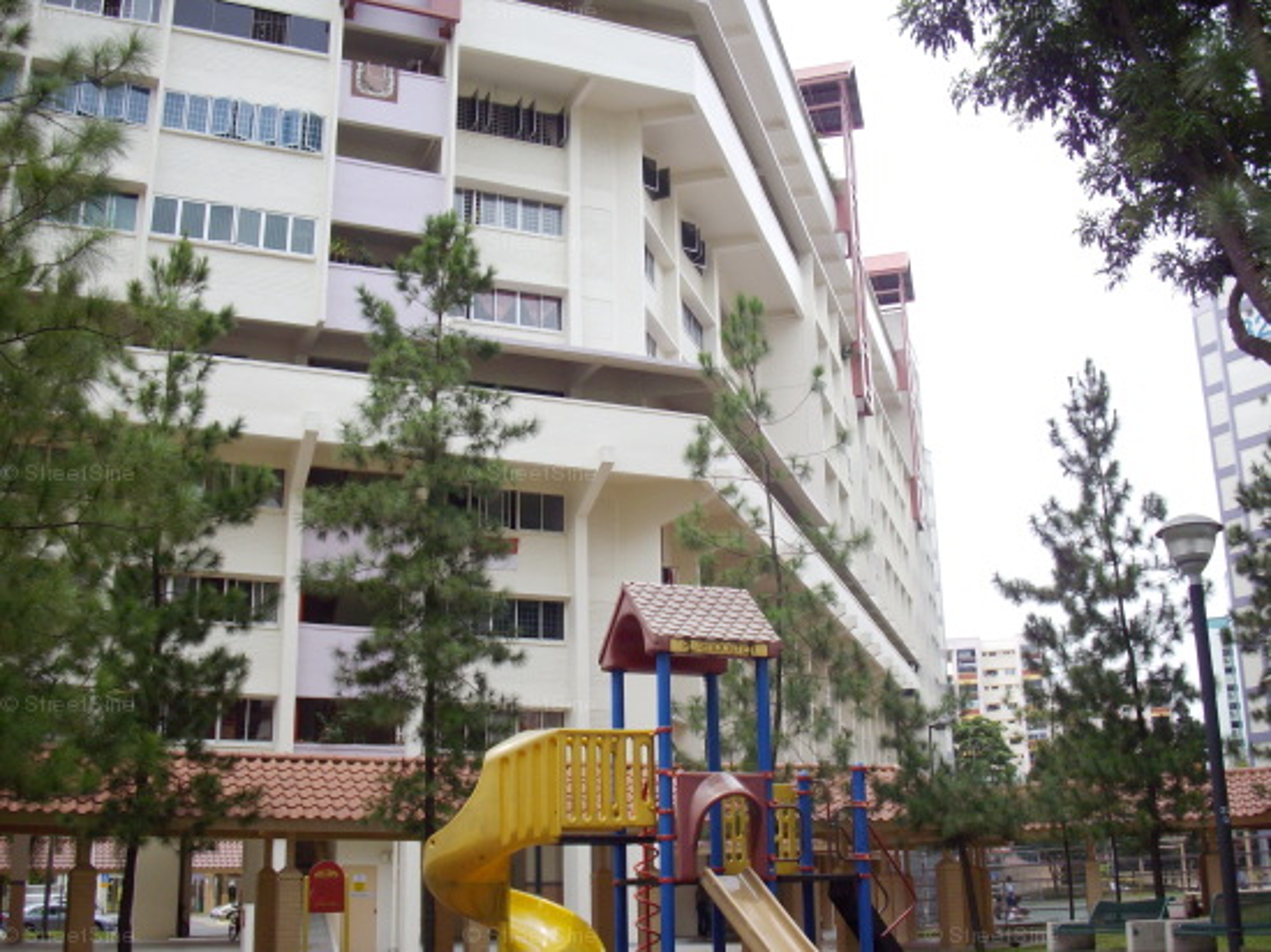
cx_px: 636
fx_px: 1358
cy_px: 476
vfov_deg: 38.6
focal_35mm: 37
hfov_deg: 50.2
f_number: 5.6
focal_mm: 6.2
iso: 80
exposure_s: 1/200
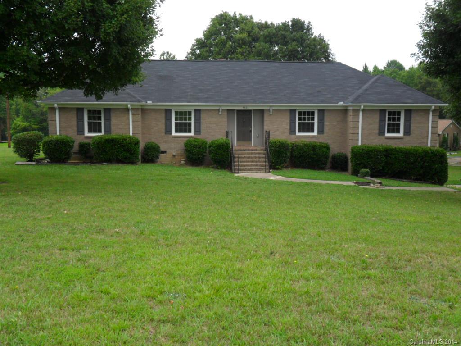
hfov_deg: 50.1
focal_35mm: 37
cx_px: 230
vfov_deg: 38.7
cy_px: 173
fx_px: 493
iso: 100
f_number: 4
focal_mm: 6.6
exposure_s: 1/350
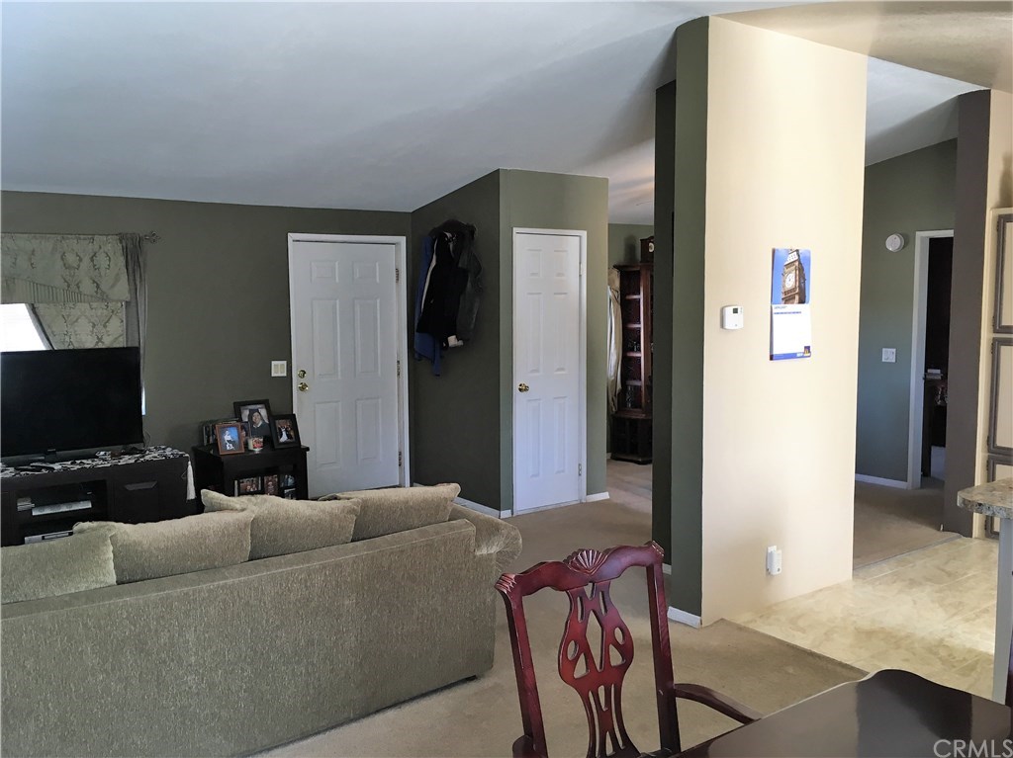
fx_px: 848
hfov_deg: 61.7
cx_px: 506
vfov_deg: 48.2
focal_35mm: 29
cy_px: 379
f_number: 2.2
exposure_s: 1/30
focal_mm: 4.15
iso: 50
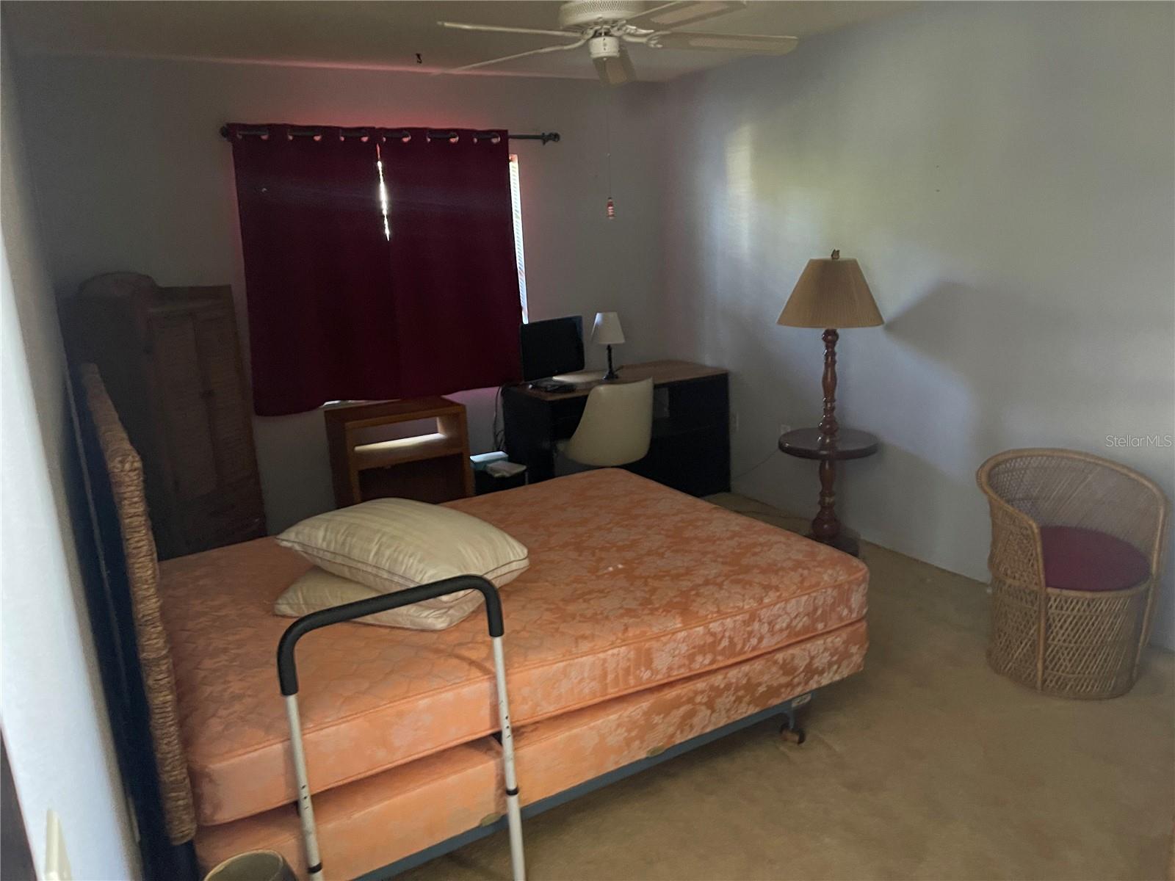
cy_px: 440
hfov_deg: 69.4
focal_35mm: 25
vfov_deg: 54.9
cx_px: 588
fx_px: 849
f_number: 1.6
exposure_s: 1/30
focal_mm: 5.1
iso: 800
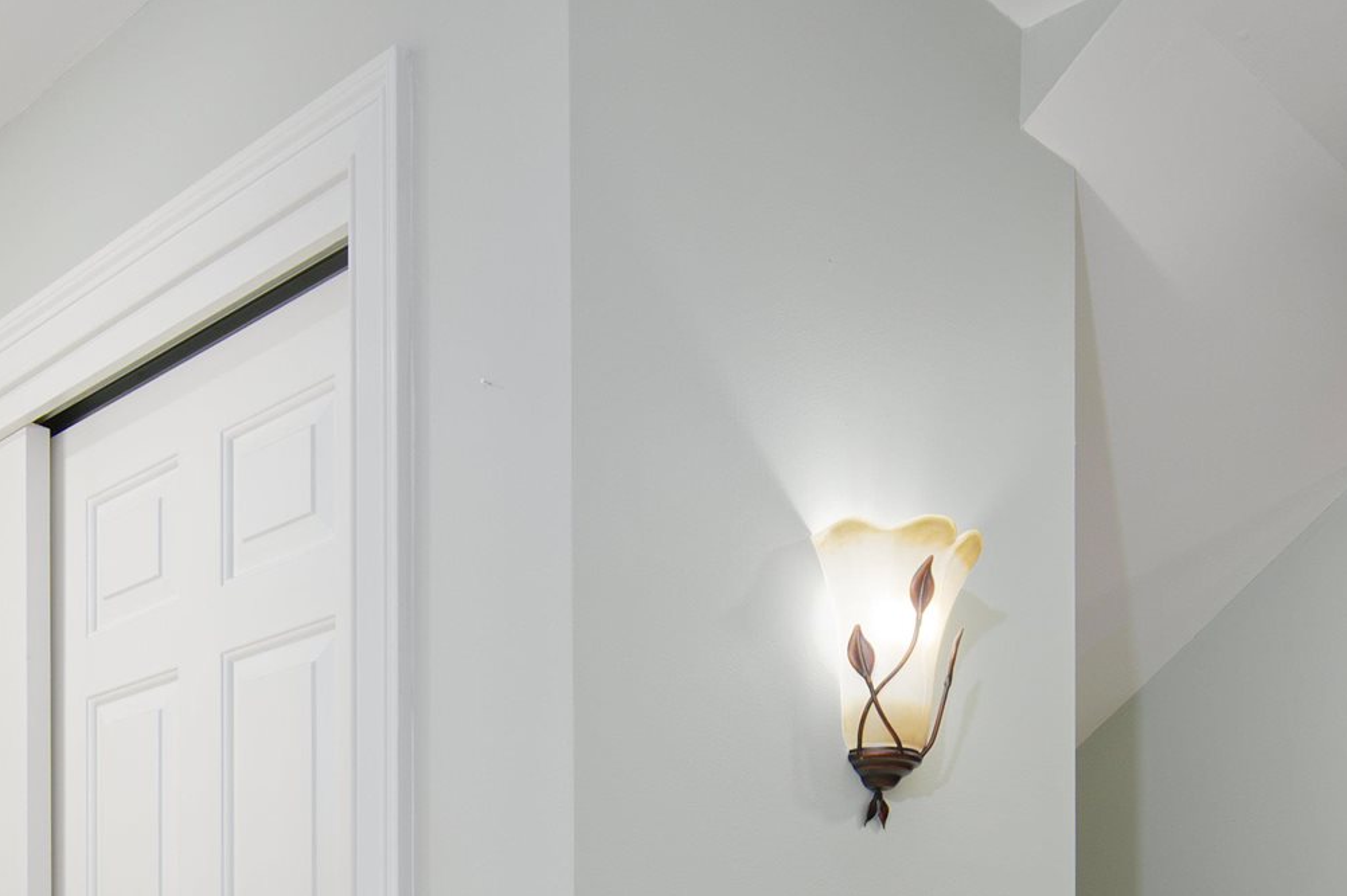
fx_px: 1720
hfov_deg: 42.7
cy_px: 1134
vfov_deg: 25.5
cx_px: 612
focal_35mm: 46
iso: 320
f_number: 7.1
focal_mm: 15
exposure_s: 1/3.33
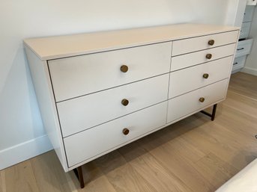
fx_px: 193
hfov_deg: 67.3
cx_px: 128
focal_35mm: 26
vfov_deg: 53.0
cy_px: 96
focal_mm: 5.7
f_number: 1.5
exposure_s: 1/120
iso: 125
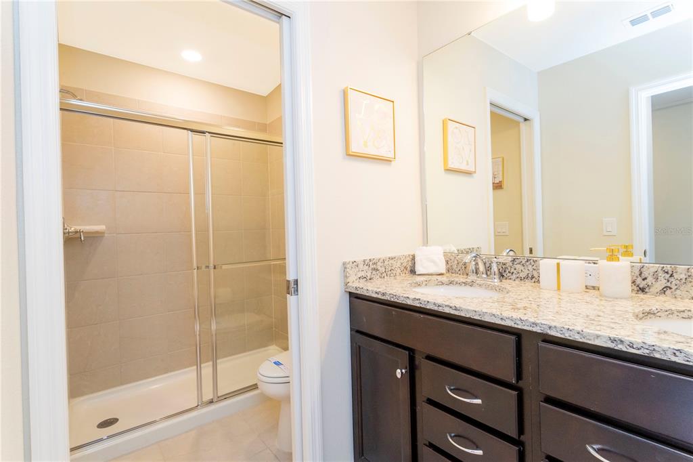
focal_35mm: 17
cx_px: 346
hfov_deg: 93.3
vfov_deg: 70.4
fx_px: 327
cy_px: 231
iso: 1000
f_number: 18
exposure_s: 1/6
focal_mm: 17
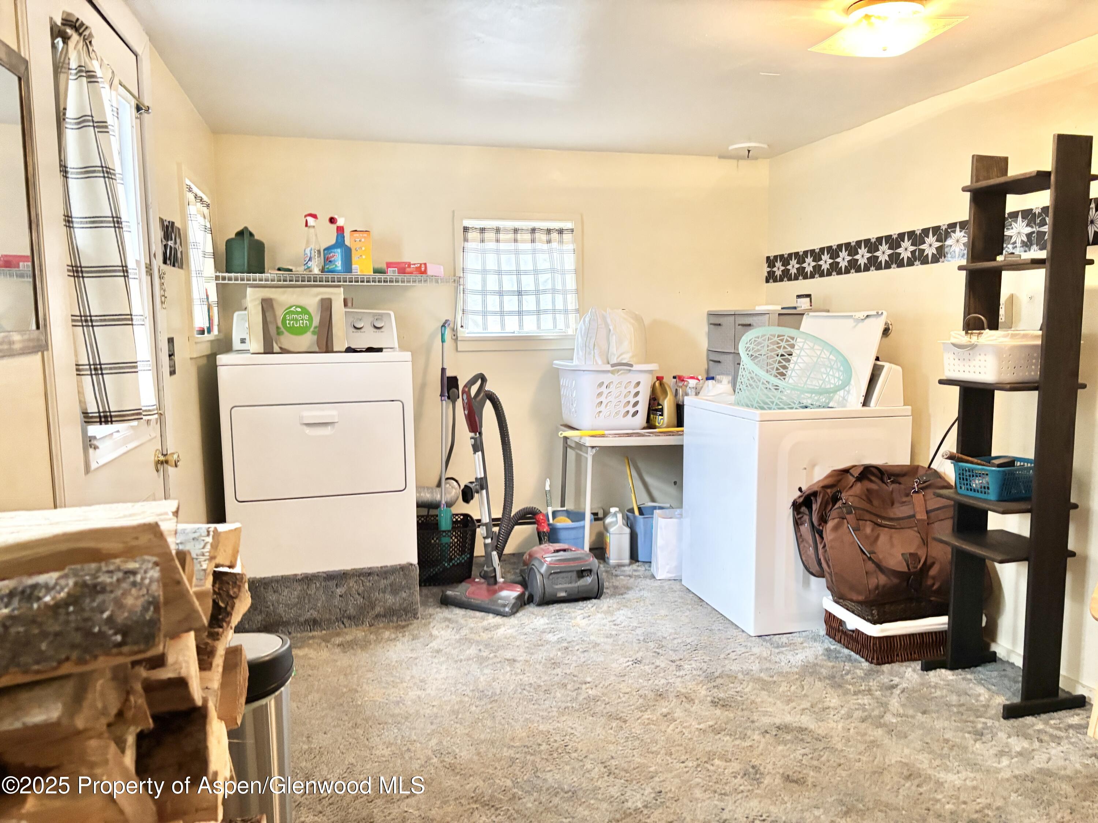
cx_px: 549
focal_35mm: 26
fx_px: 825
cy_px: 412
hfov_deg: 67.3
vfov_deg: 53.1
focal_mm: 5.96
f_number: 1.6
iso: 320
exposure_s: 1/60
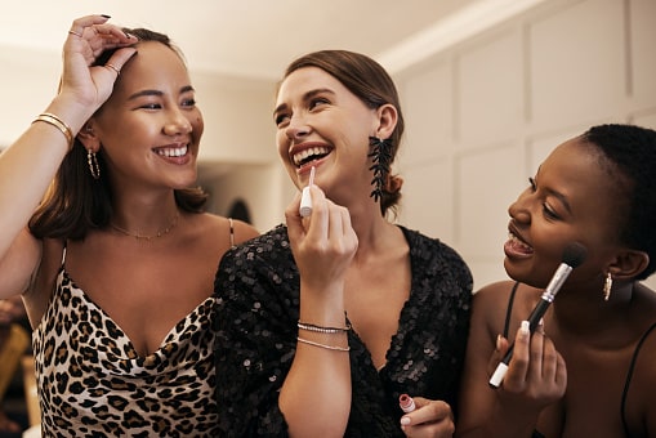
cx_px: 328
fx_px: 638
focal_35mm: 35
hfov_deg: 54.4
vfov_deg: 37.9
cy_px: 219
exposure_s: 1/160
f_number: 2.2
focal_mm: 35
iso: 320
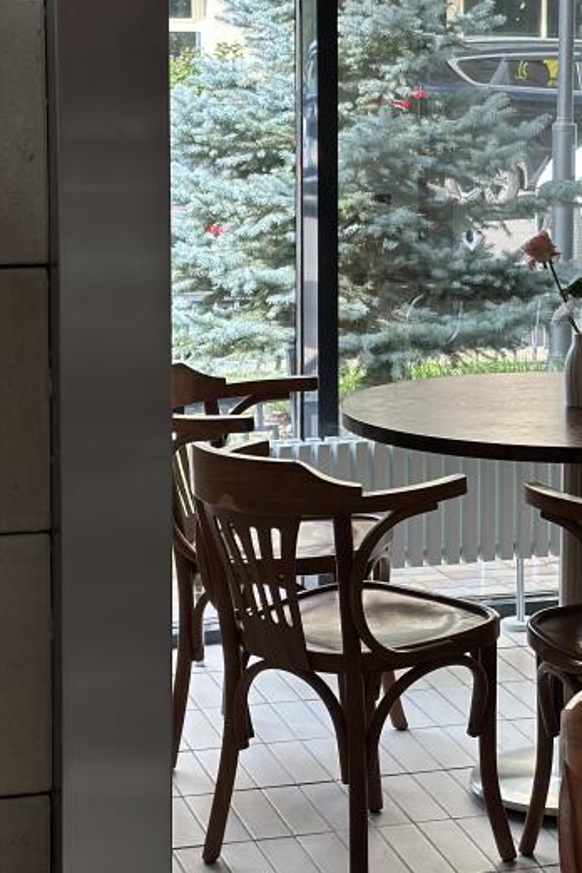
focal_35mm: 102
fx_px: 2473
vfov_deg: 19.9
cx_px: 544
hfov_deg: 13.3
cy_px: 268
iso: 80
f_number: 1.78
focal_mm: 6.86
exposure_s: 1/527
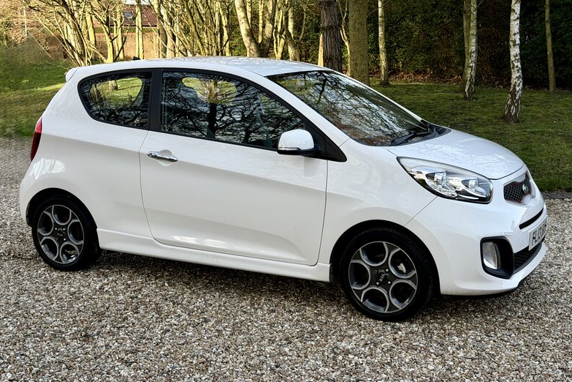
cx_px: 289
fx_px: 810
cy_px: 201
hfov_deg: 38.9
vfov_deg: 26.5
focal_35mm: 51
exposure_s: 1/545
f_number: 1.78
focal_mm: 6.76
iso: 64
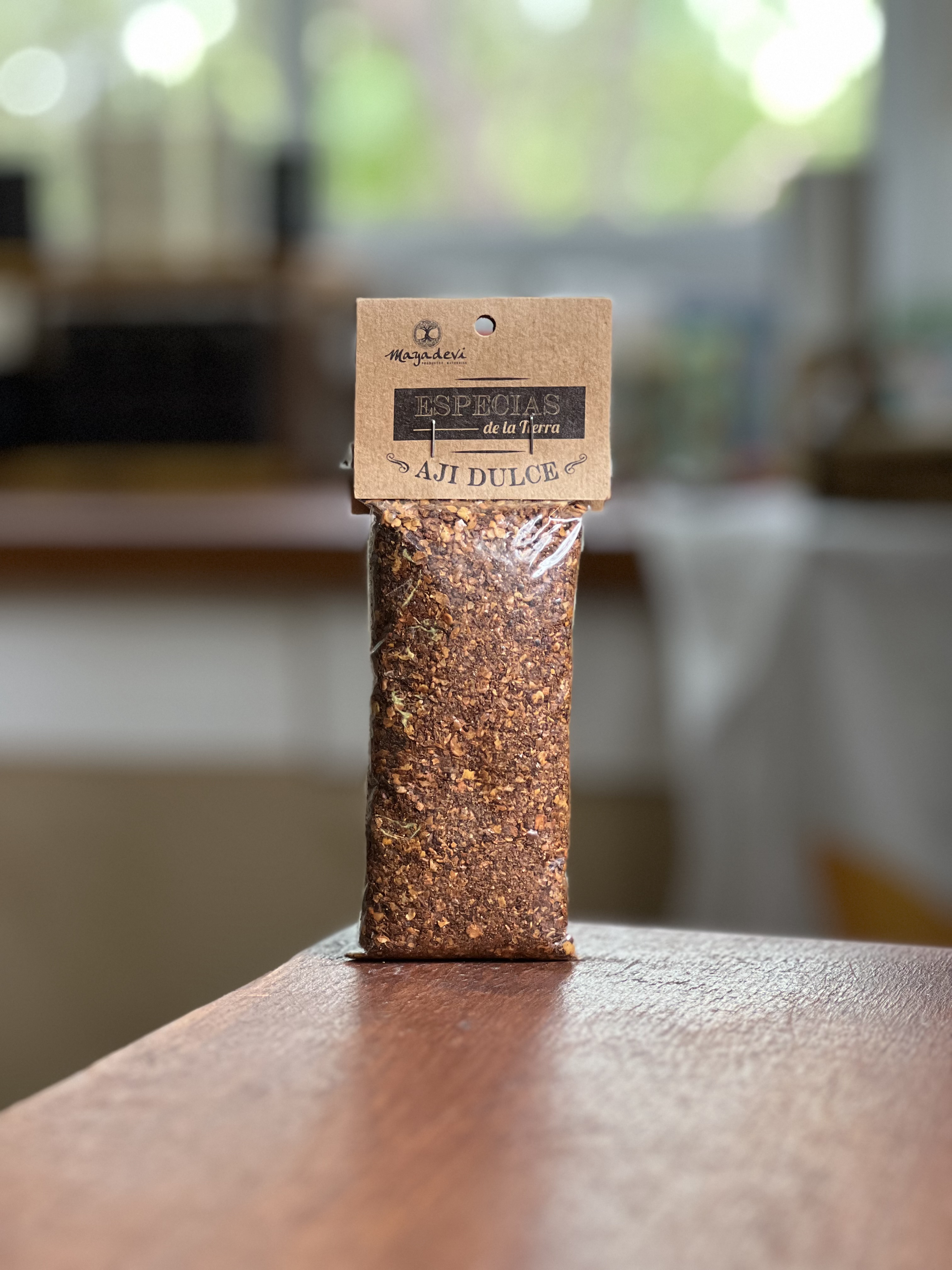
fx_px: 2824
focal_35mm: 77
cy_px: 635
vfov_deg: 25.3
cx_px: 476
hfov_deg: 19.1
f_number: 2.8
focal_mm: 9
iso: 250
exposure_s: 1/61
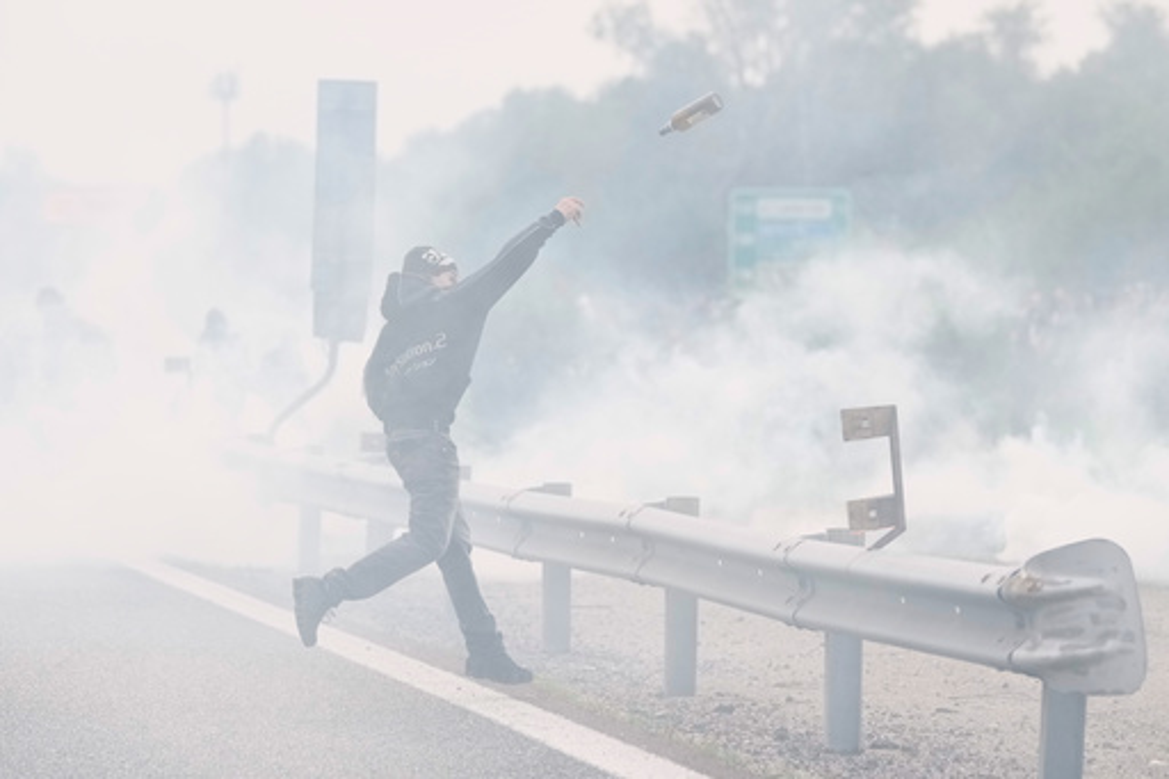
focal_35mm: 216
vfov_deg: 6.4
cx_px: 584
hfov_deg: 9.5
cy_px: 390
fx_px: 7011
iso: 1250
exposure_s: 1/4000
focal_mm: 144
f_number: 4
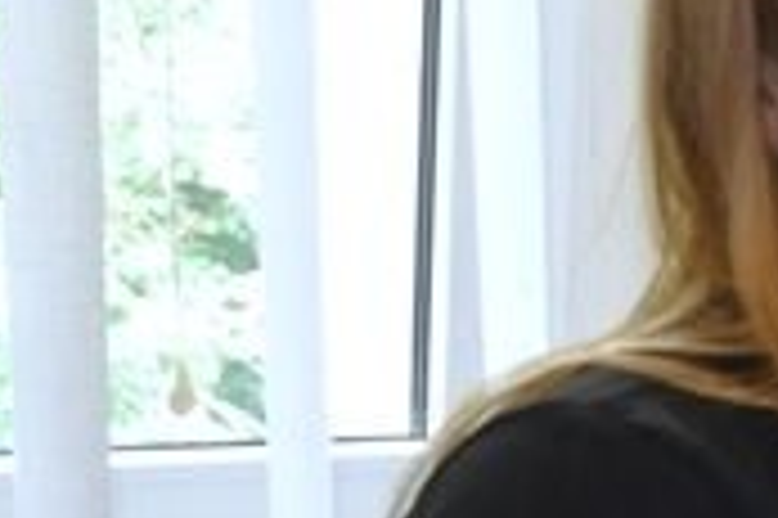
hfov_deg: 10.4
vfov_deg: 8.6
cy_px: 363
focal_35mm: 160
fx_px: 3454
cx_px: 2100
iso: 800
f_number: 3.5
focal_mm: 18
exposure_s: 1/90
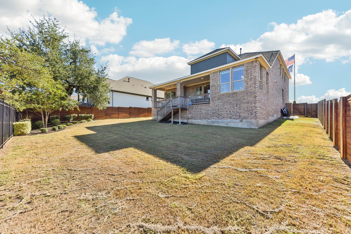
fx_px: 137
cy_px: 117
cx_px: 176
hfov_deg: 104.2
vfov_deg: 81.2
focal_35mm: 14
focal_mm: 14
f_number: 8
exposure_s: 1/1000
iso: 400
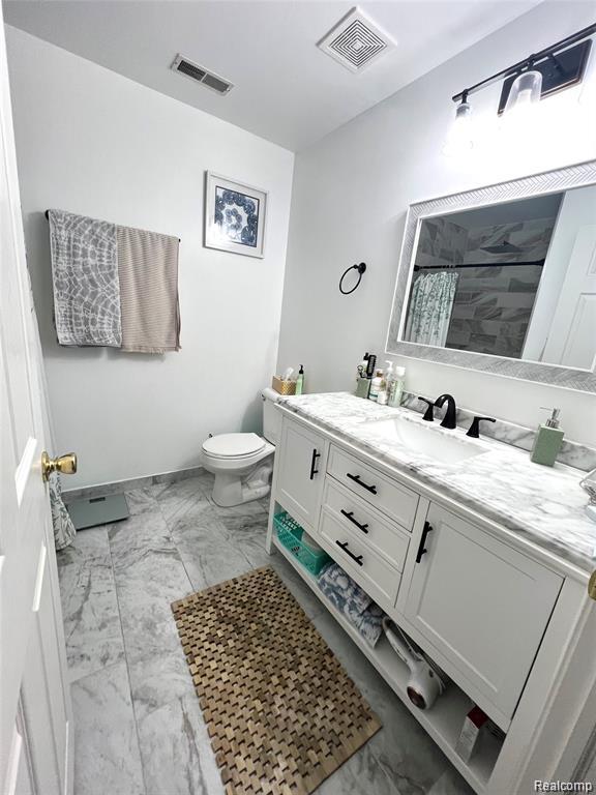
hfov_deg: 89.9
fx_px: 298
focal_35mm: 13
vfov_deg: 106.2
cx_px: 298
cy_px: 398
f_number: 1.8
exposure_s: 1/120
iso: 100
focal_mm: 1.57
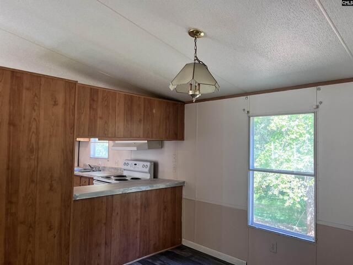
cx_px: 176
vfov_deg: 53.1
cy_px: 132
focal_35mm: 26
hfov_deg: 67.3
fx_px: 265
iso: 125
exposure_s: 1/105
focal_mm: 5.1
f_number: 1.6
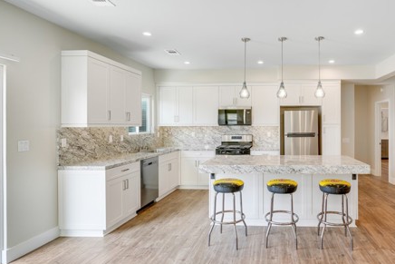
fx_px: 241
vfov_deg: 57.2
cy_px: 120
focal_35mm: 22
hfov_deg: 75.9
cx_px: 265
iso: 400
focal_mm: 15
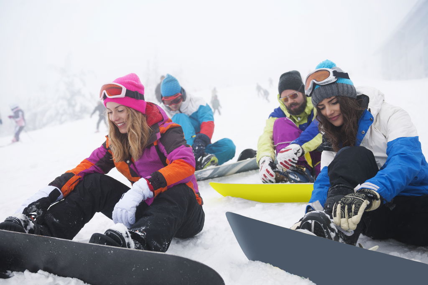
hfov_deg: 48.5
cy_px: 142
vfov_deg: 33.4
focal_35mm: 40
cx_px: 214
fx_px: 475
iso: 100
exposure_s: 1/800
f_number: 3.5
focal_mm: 40
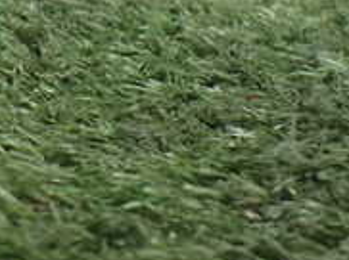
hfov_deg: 18.4
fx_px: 997
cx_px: -117
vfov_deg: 14.3
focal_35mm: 99
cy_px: -76
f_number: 2.3
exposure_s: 1/50
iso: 800
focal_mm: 5.4
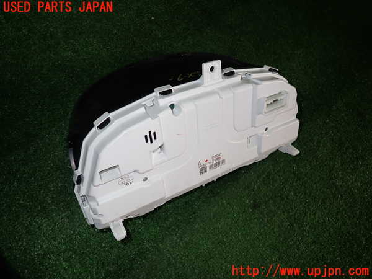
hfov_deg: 69.4
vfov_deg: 54.9
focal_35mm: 25
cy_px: 140
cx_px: 186
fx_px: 269
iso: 125
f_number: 5.6
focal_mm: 4.5
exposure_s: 1/30
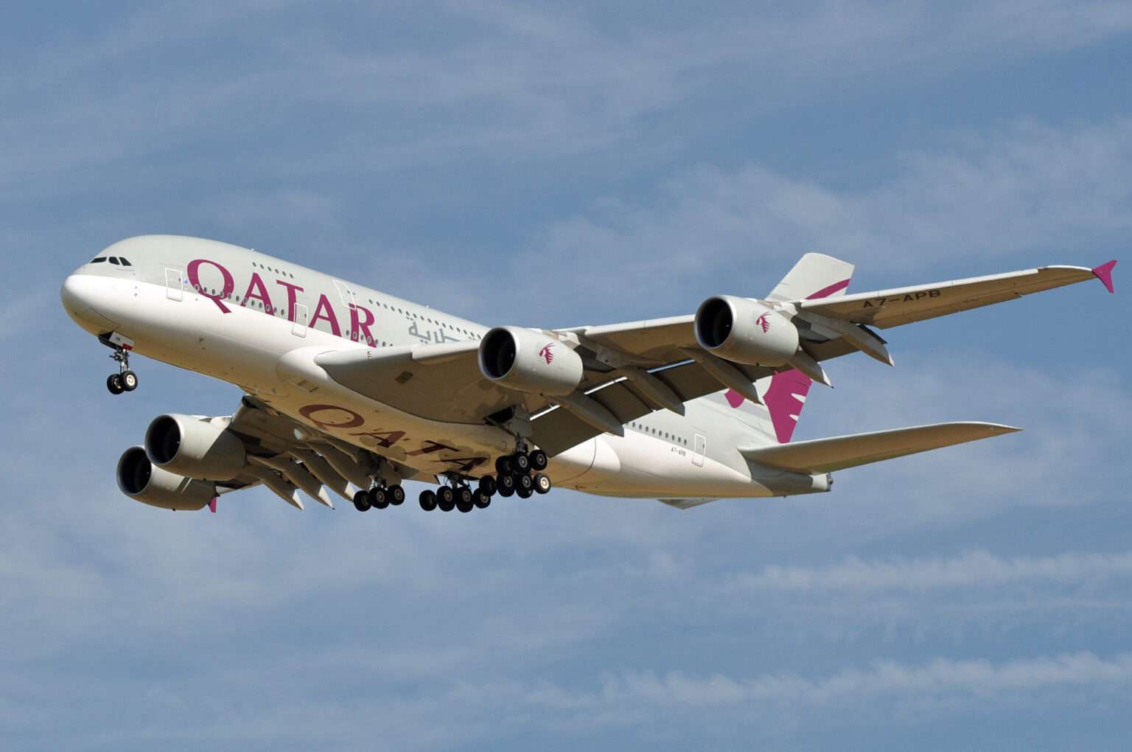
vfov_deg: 8.1
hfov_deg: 12.2
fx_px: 5276
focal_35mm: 168
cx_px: 566
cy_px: 376
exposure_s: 1/1600
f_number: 7.1
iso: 200
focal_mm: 112
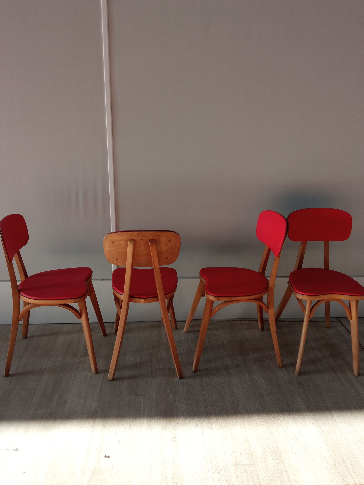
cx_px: 182
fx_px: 379
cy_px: 242
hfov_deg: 51.4
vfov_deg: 65.3
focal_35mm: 27
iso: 157
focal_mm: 3.79
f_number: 2.2
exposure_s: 1/100
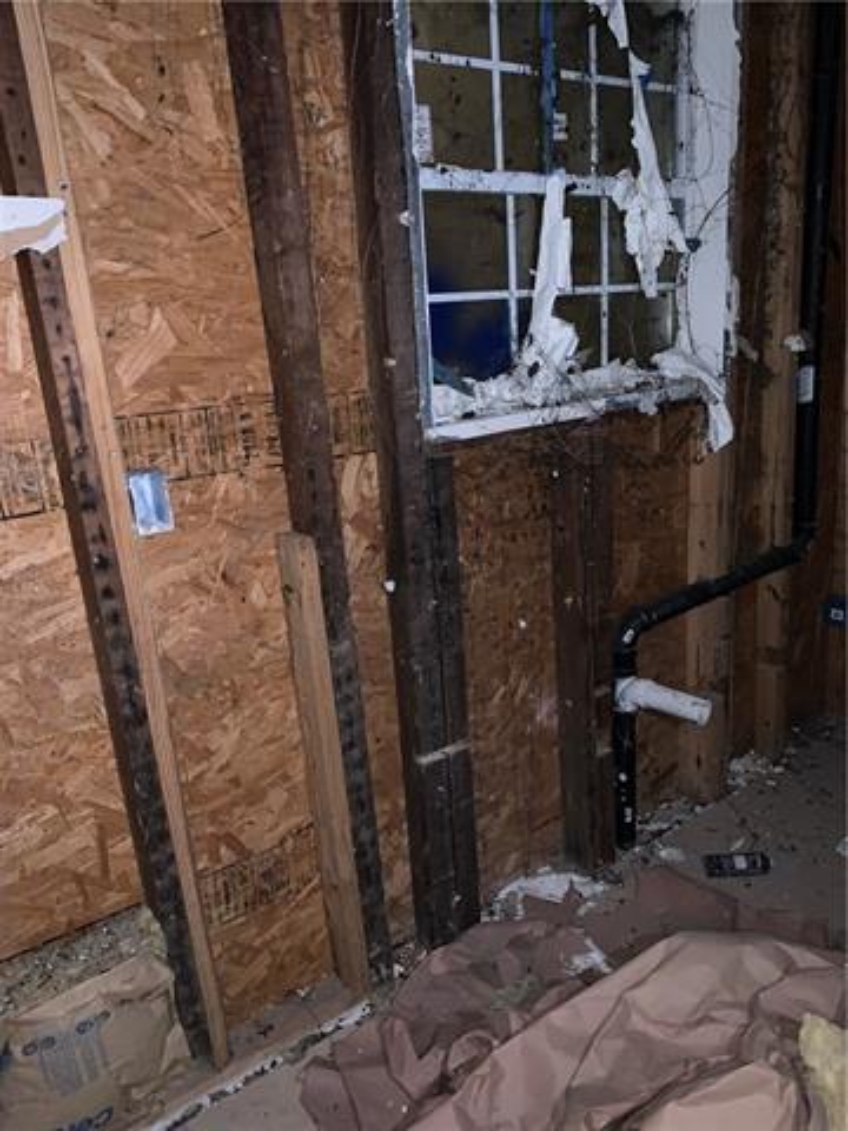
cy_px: 566
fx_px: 849
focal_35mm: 26
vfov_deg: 67.3
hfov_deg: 53.1
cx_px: 424
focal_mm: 4.25
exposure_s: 1/4
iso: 400
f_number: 1.8
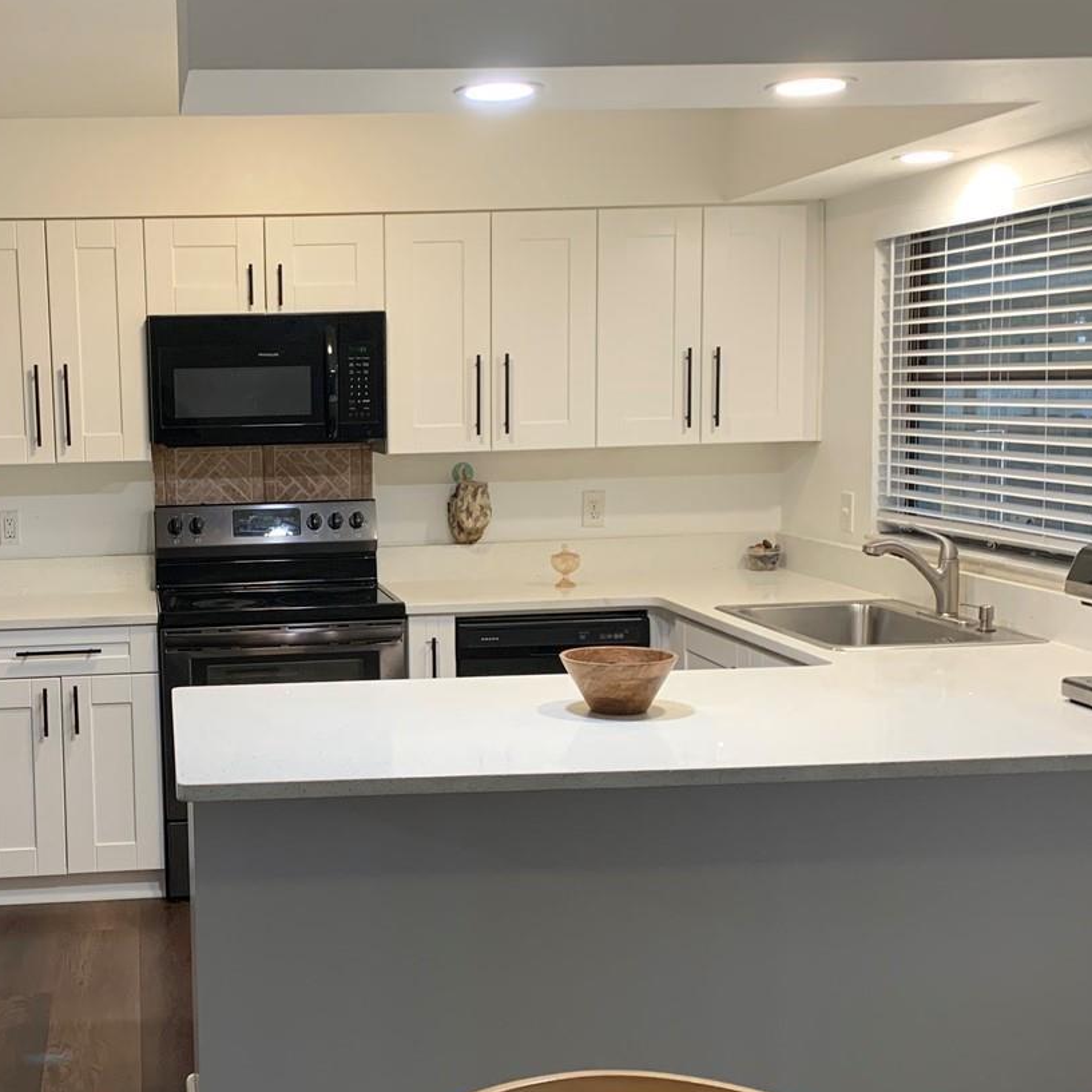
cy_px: 580
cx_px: 285
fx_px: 1606
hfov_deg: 36.7
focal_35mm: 45
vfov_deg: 37.5
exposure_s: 1/60
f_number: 1.8
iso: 125
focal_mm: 4.25
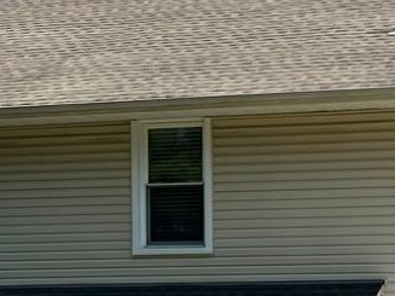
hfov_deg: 11.9
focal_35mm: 163
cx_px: 469
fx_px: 1859
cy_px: 498
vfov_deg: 8.8
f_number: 1.6
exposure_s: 1/1890
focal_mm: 5.1
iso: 50
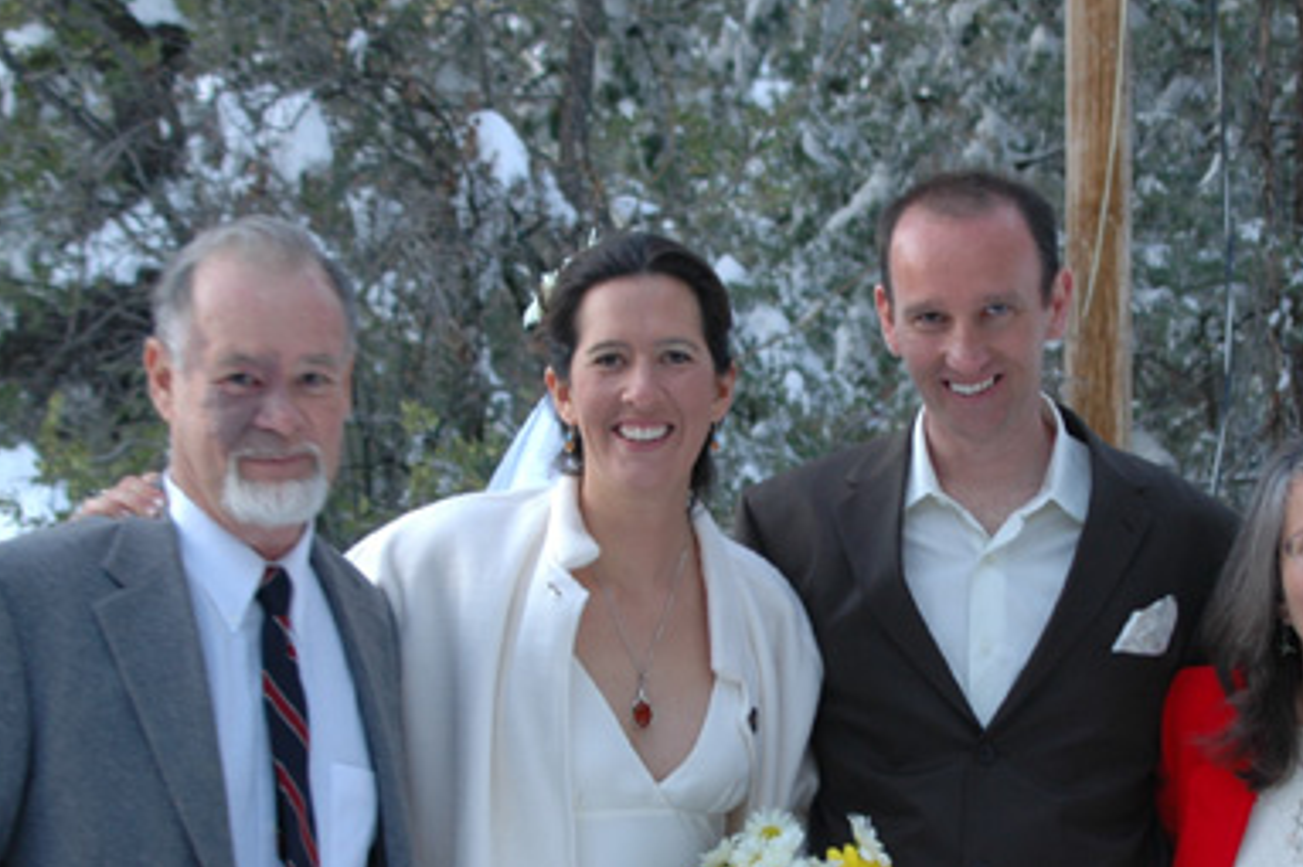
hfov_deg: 21.1
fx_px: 3470
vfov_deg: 14.2
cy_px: 590
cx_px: 973
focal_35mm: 96
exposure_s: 1/40
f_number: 4
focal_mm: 35
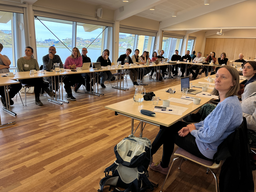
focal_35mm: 27
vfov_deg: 51.4
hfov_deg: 65.3
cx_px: 128
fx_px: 200
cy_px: 97
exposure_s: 1/116
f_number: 1.6
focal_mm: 5.1
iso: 125
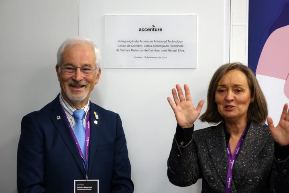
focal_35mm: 102
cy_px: 96
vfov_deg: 13.4
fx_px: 819
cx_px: 144
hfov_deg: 20.0
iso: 400
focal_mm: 37.54
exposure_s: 1/125
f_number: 2.8
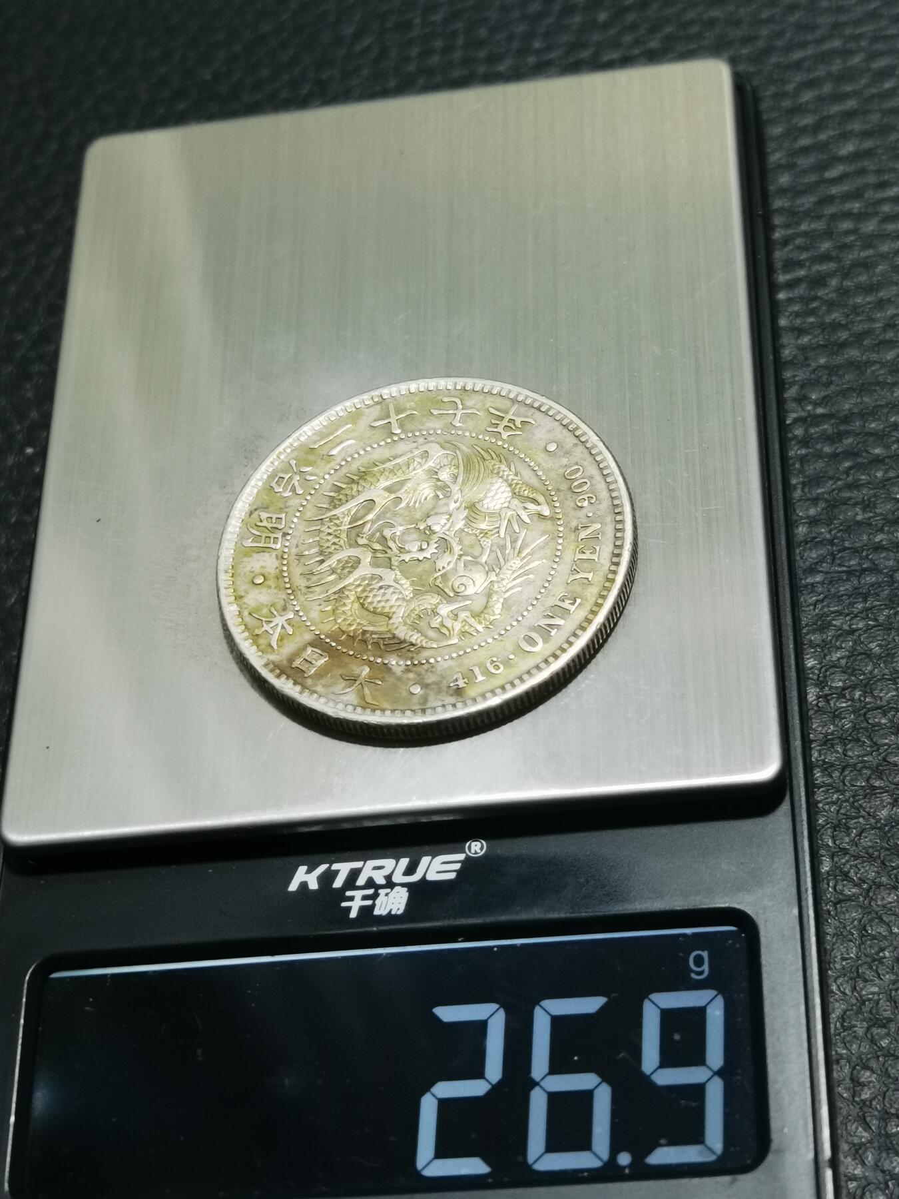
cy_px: 600
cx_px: 450
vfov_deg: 30.3
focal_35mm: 64
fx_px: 2216
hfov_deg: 22.9
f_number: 1.9
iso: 125
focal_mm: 6.67
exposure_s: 1/100
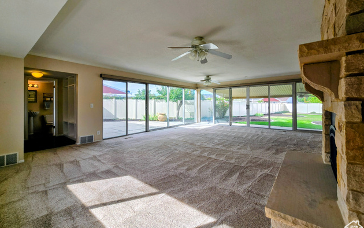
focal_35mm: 14
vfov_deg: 78.5
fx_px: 139
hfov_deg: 105.3
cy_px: 104
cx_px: 183
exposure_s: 1/451
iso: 50
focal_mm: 2.2
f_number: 2.2
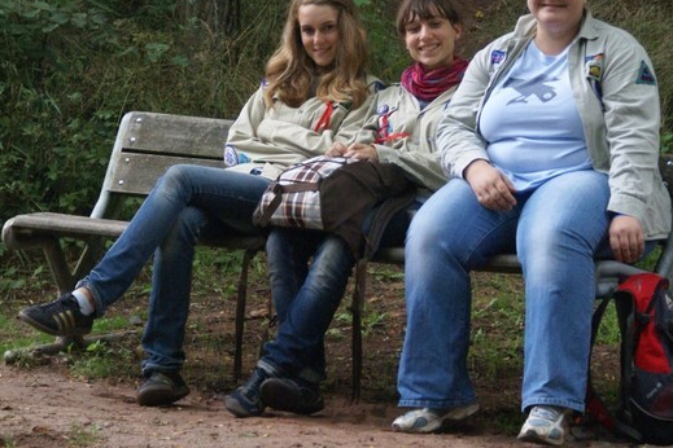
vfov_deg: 8.5
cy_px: 142
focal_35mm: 162
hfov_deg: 12.7
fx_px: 3028
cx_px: 424
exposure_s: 1/125
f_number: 5.6
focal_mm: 70
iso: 800
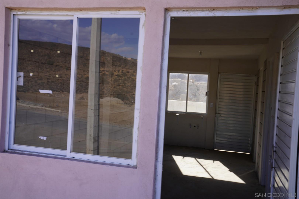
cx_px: 150
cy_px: 100
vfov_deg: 35.1
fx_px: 316
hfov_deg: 50.7
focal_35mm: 38
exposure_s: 1/125
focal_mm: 38
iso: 100
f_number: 8
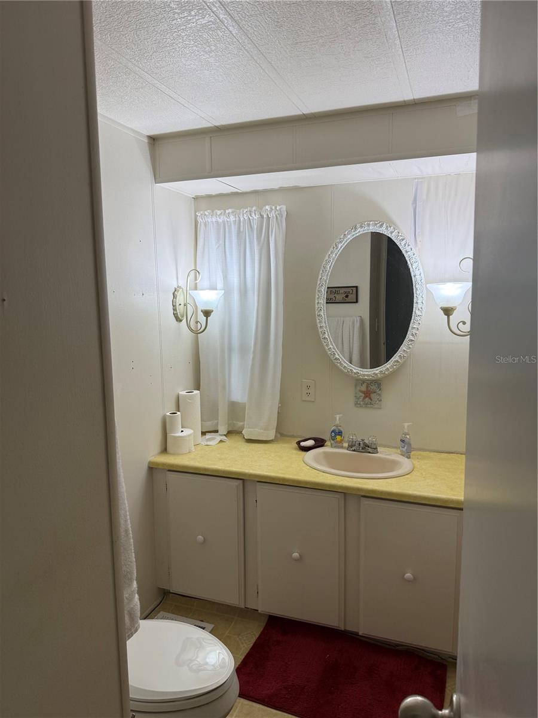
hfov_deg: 56.8
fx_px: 497
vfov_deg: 71.6
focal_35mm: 24
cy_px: 359
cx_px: 269
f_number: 1.78
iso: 100
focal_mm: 6.76
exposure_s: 1/184
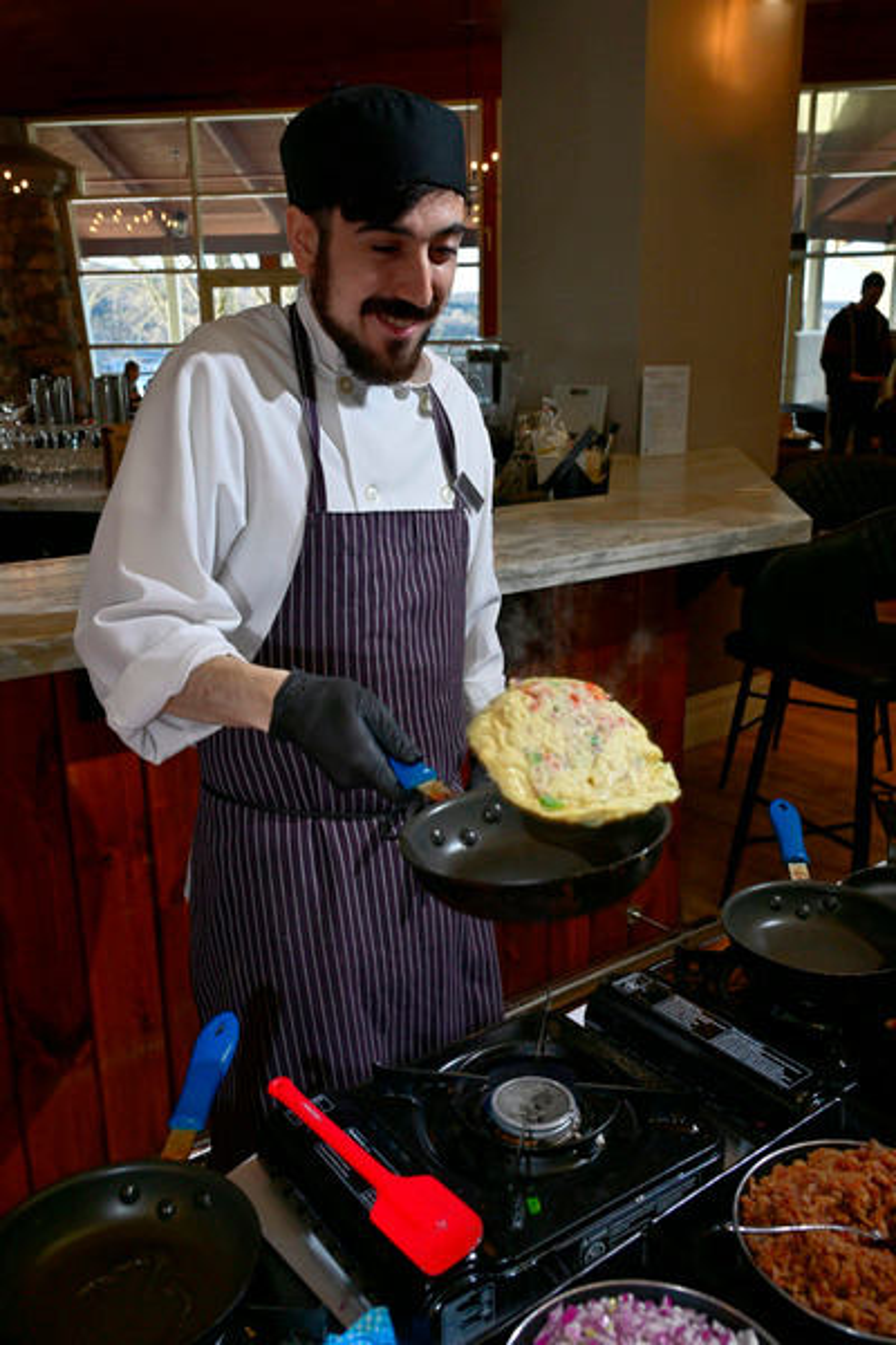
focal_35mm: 30
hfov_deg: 43.0
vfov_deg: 61.1
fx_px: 1139
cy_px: 672
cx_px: 448
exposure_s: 1/160
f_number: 7.1
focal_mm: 30.5
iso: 400
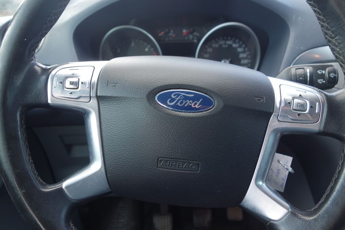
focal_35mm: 28
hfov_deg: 65.5
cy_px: 115
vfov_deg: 46.4
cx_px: 172
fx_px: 268
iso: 125
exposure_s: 1/80
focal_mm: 10.4
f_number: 2.8
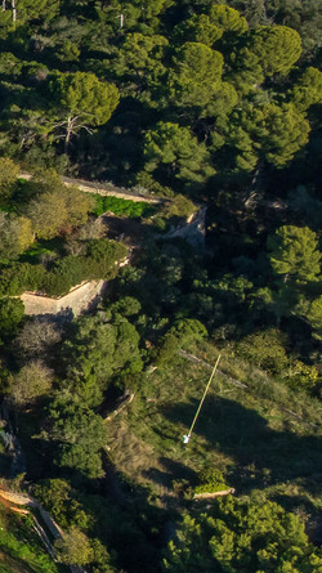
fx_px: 1428
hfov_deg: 10.1
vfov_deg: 22.5
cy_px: 426
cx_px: -586
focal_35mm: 94
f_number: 11
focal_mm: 12.3
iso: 200
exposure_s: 1/320
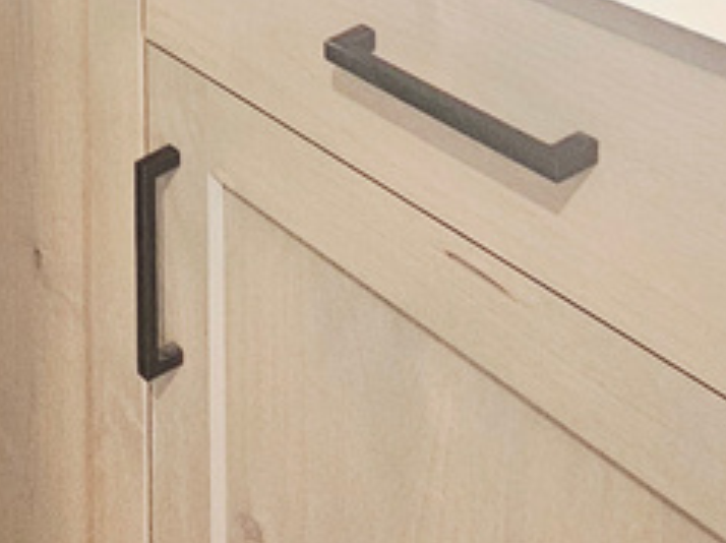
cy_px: -546
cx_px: 15
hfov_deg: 32.0
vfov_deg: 17.9
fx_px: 1173
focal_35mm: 56
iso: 800
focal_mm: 2.2
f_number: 2.2
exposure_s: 1/24
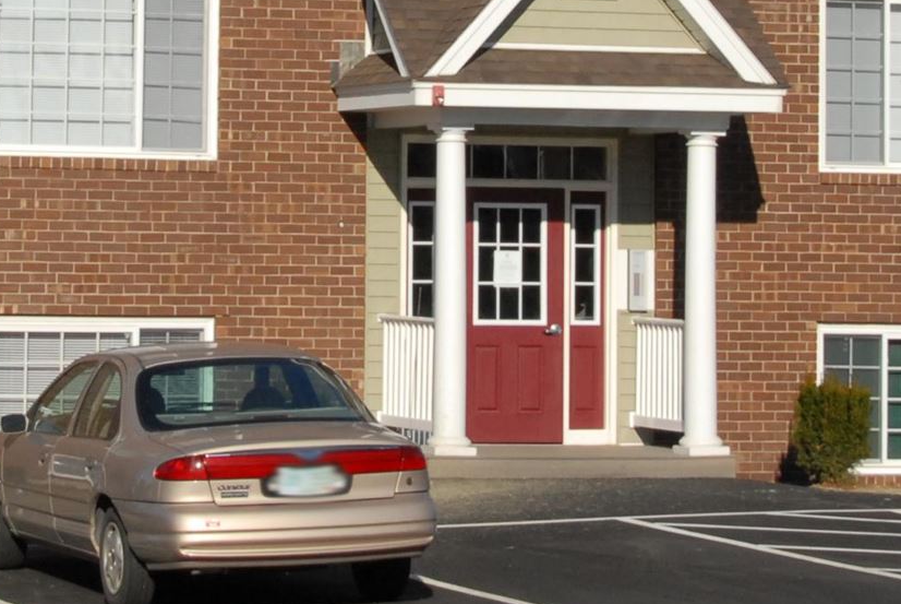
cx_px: 283
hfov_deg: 12.7
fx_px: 4056
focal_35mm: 162
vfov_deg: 8.5
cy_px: -23
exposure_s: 1/640
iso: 400
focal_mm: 29
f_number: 13
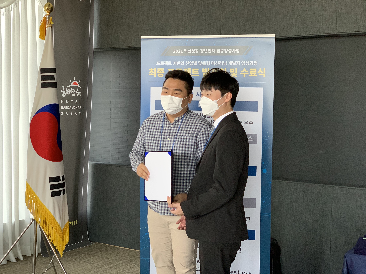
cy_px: 137
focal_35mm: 52
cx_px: 183
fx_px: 550
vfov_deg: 28.0
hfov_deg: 36.8
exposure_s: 1/101
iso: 125
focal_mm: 6
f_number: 2.4
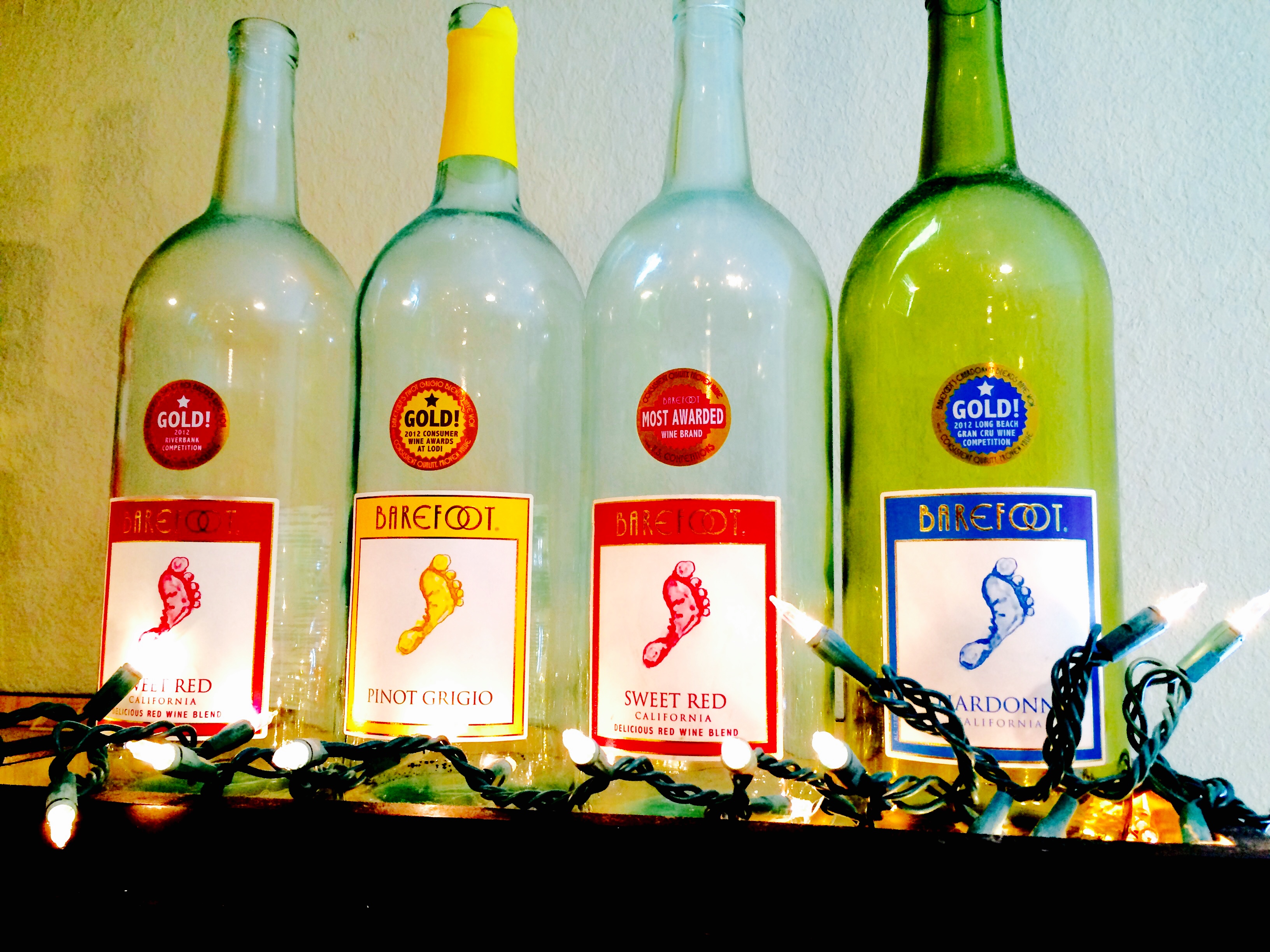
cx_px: 635
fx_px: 1064
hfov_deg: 61.7
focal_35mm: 29
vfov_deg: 48.2
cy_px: 476
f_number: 2.2
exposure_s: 1/30
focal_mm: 4.15
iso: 100
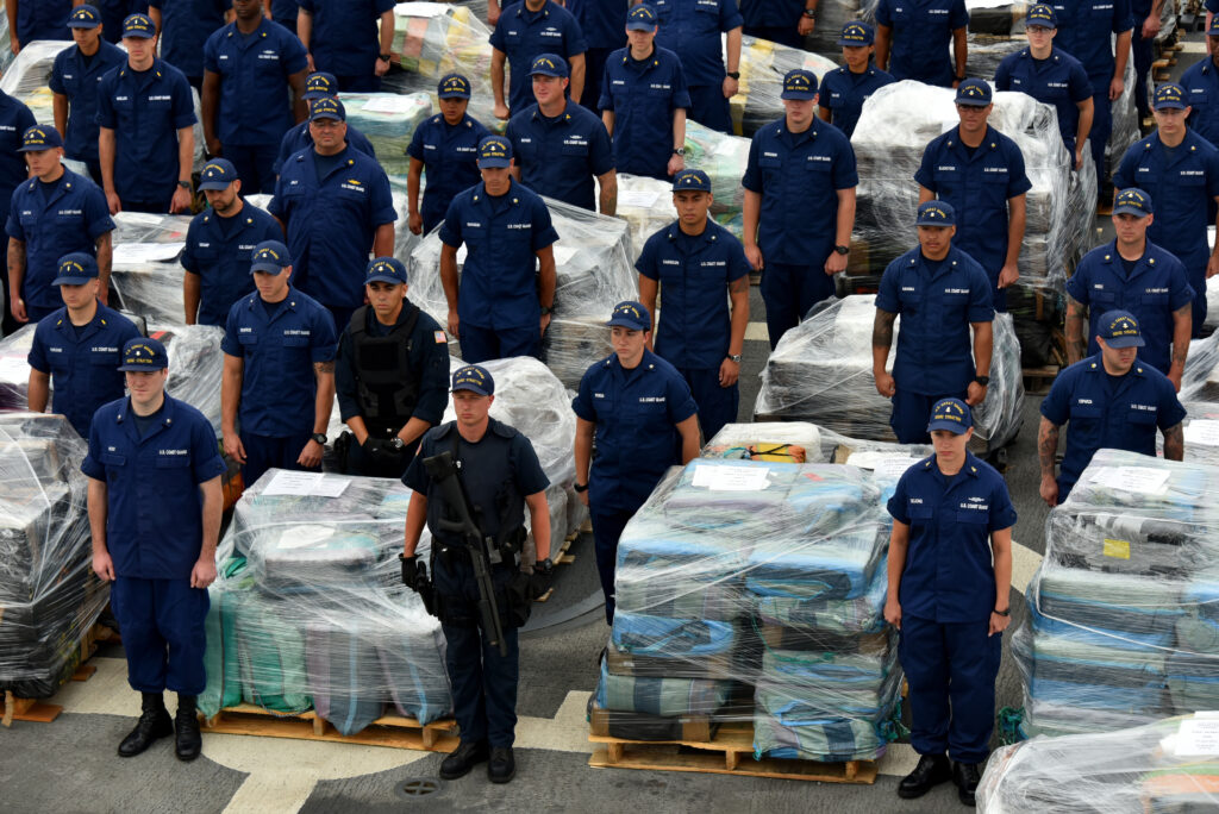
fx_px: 3794
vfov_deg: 12.2
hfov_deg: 18.3
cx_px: 610
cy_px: 407
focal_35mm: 112
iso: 800
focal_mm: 112
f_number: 7.1
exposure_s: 1/1250
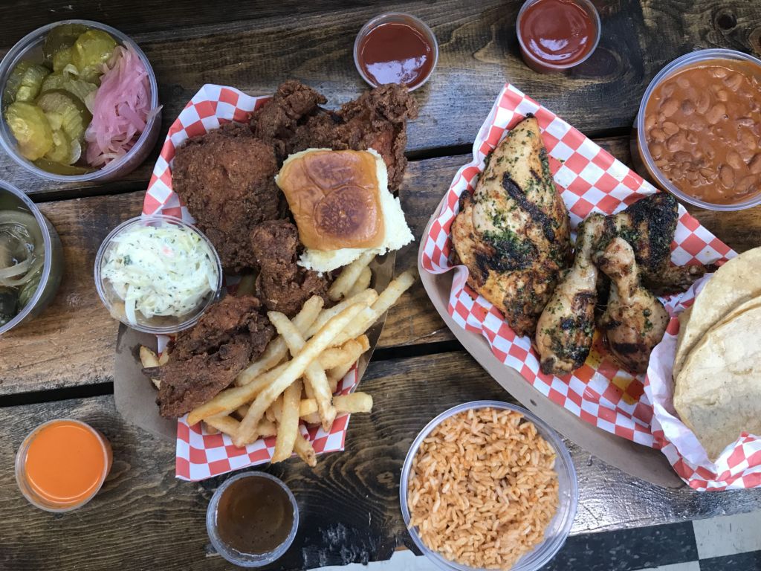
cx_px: 380
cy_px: 286
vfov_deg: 49.7
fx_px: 616
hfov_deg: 63.4
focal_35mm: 28
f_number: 1.8
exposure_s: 1/40
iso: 25
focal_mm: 3.99
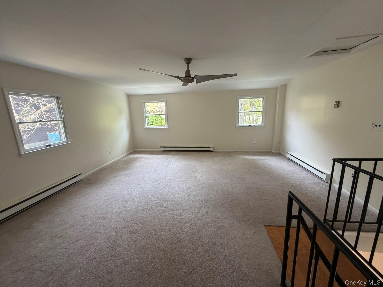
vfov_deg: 85.7
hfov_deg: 102.1
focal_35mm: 14
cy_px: 144
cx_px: 192
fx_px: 155
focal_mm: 2.22
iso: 250
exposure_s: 1/121
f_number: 2.2
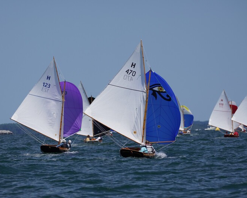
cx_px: 103
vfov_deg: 3.2
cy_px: 99
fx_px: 3512
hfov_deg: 4.0
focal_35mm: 481
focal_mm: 283
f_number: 5.6
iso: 125
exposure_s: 1/1600
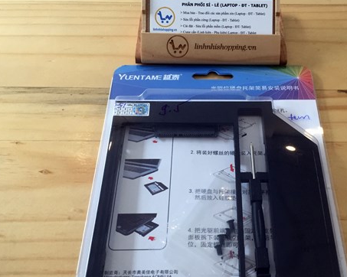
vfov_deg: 37.3
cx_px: 215
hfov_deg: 45.5
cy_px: 155
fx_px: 411
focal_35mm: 40
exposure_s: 1/33
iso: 64
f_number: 2.2
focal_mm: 4.15
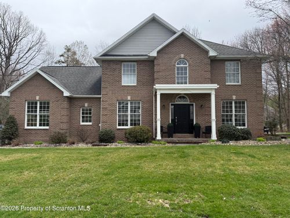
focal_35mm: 24
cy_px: 109
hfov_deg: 71.6
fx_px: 201
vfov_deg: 56.8
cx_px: 145
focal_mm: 6.76
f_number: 1.78
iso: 100
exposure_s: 1/2232
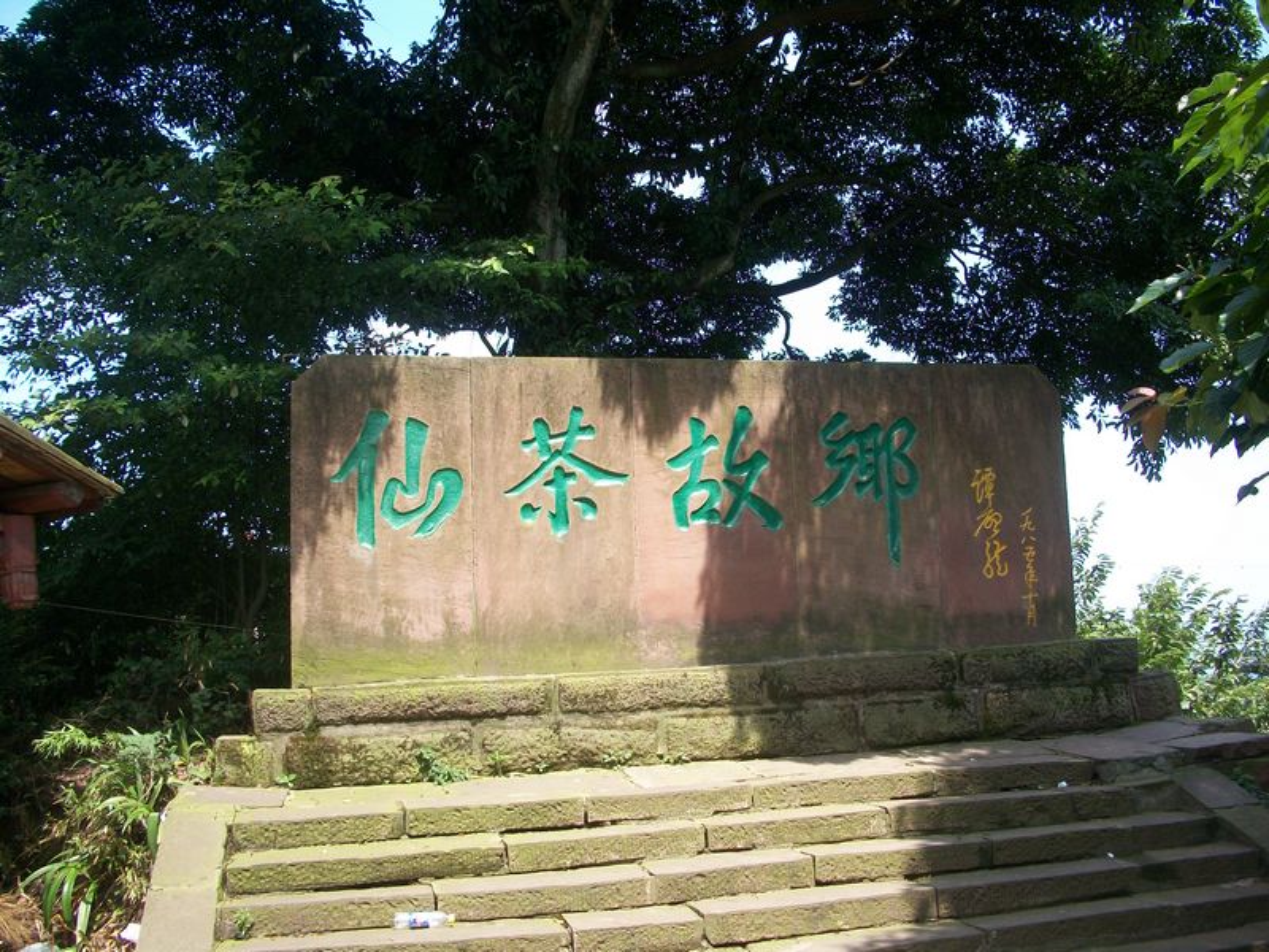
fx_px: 1283
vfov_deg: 40.7
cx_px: 634
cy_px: 476
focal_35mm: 35
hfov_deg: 52.6
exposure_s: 1/250
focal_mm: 6.3
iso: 80
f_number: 3.1
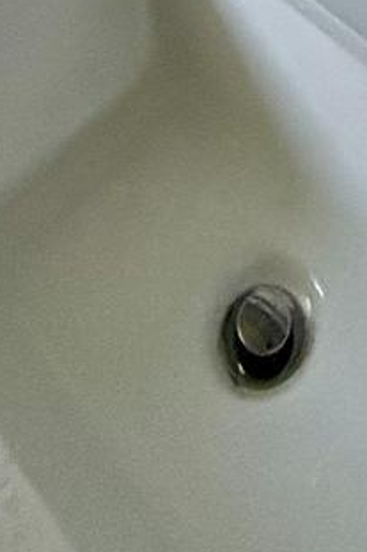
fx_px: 1102
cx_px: 316
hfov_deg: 18.6
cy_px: -786
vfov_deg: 15.0
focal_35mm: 72
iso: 320
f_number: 2.2
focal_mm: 2.22
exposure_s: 1/99
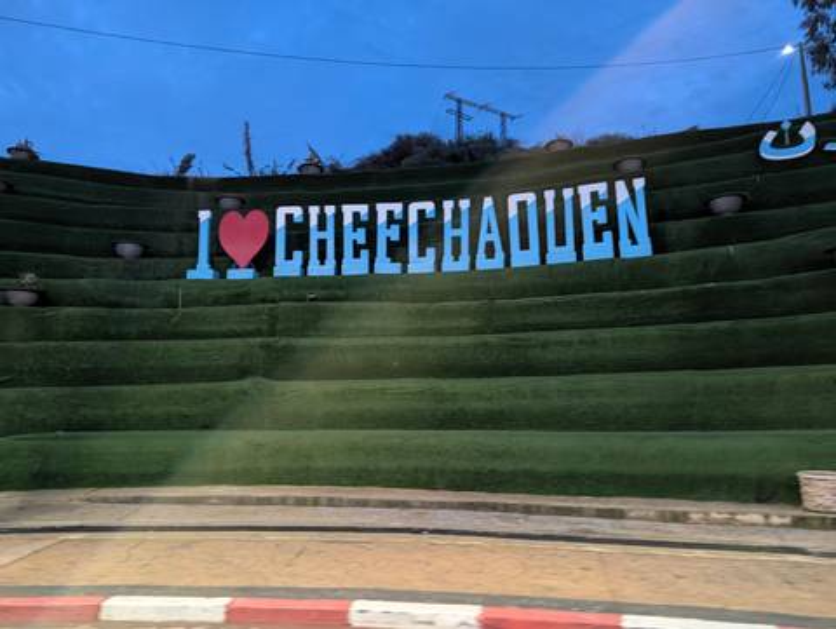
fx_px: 580
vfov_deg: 56.9
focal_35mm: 24
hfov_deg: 71.5
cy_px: 314
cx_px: 418
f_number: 1.68
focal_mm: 6.9
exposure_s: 1/83.2
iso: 1740
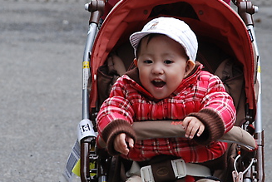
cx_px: 159
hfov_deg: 7.5
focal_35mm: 275
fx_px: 2081
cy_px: 57
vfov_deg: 5.0
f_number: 5.6
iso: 400
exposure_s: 1/160
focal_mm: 100
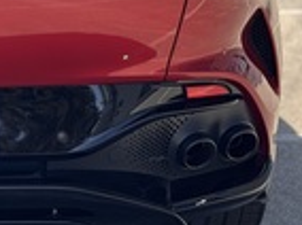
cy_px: -39
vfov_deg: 10.3
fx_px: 1237
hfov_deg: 13.6
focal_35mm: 142
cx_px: -51
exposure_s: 1/588
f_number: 1.78
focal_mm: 6.76
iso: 64
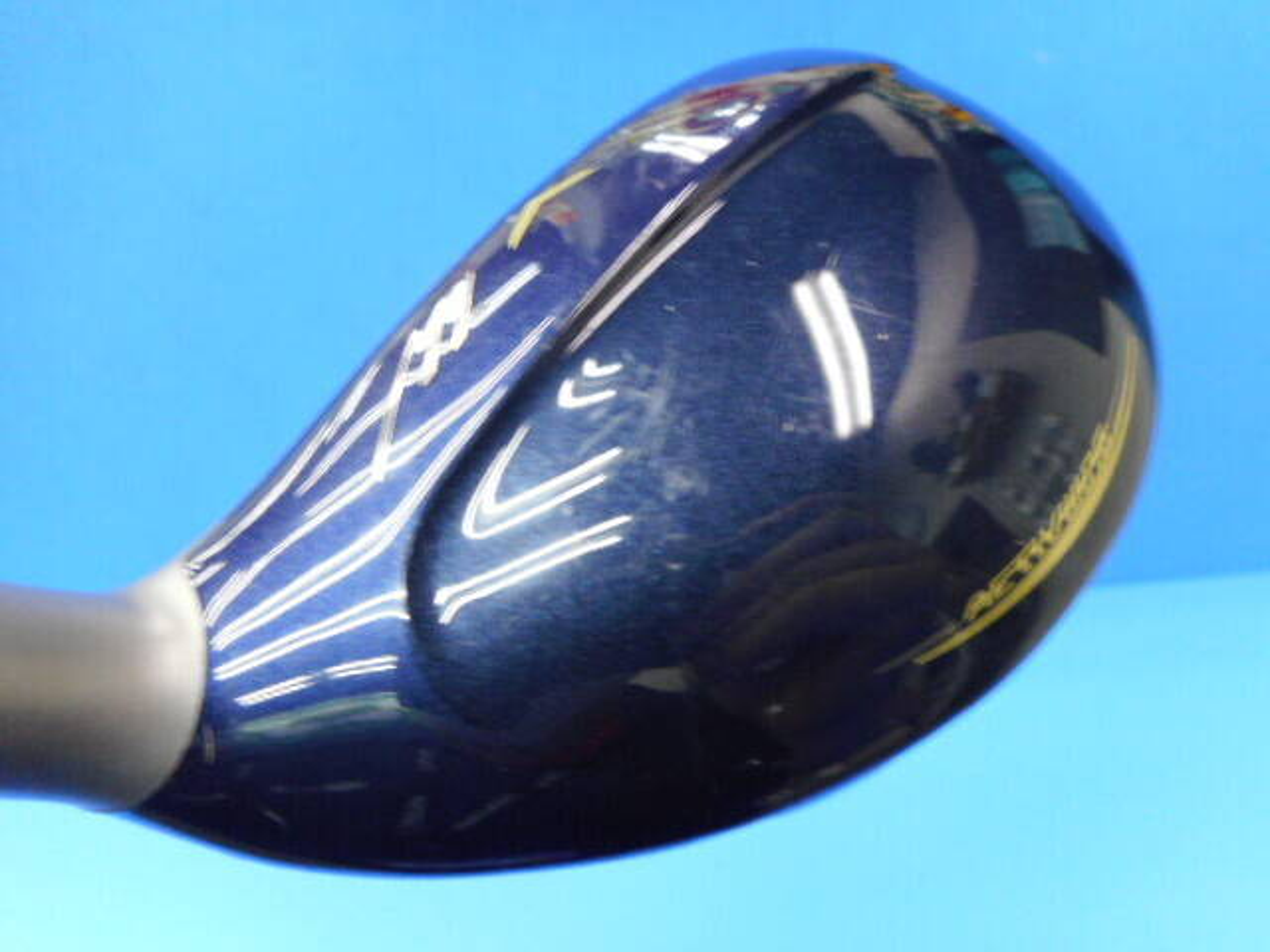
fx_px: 917
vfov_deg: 54.9
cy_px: 476
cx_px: 635
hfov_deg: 69.4
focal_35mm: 25
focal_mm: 4.5
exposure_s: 1/30
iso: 280
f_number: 3.7
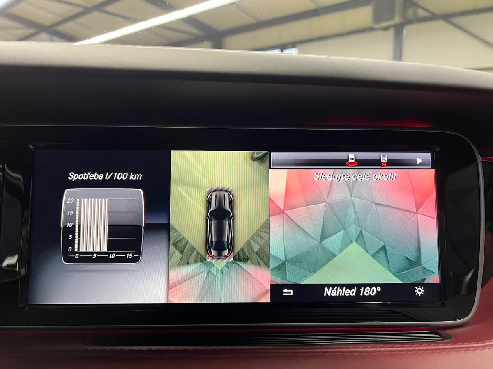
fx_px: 370
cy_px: 184
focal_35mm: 26
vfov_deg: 53.1
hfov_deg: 67.3
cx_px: 246
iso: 400
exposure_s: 1/56
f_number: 1.5
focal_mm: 5.7
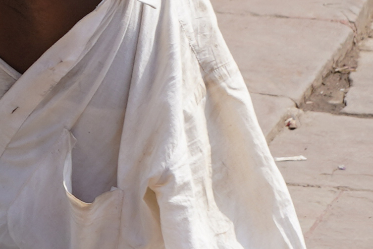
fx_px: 2642
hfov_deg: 7.6
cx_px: -499
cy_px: -195
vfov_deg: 5.3
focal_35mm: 255
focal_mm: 32
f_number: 8
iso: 100
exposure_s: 1/250
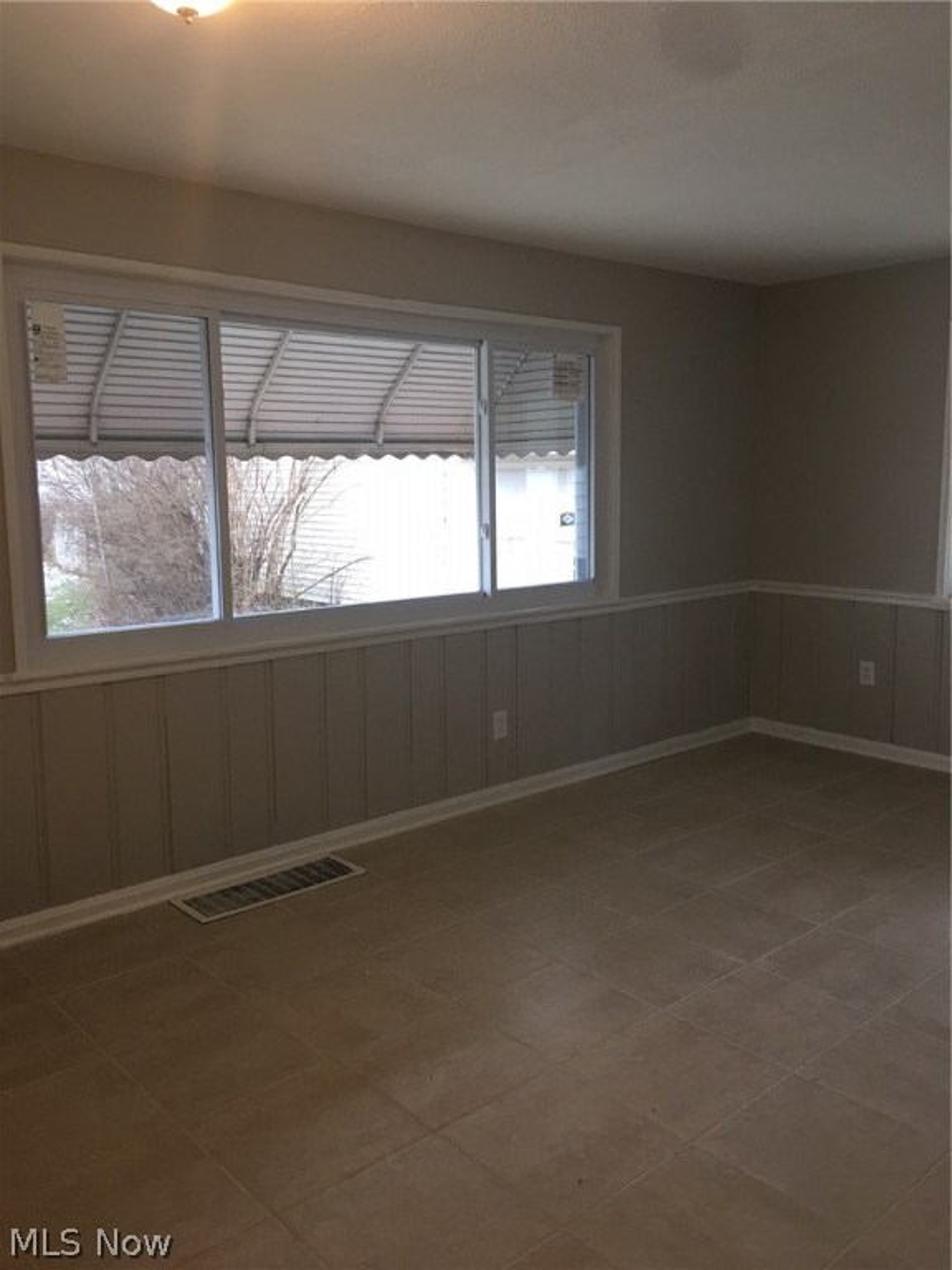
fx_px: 1063
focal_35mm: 29
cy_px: 635
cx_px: 476
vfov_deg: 61.7
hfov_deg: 48.2
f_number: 2.2
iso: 32
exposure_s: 1/15
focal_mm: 4.15
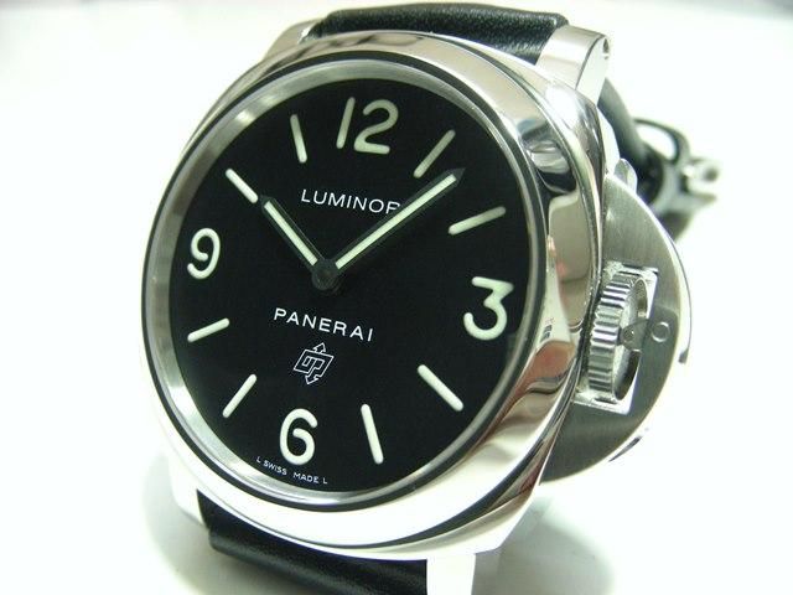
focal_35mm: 38
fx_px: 871
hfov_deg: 49.0
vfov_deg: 37.7
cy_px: 298
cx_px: 396
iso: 200
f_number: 3.5
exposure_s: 1/17.4
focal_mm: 6.3
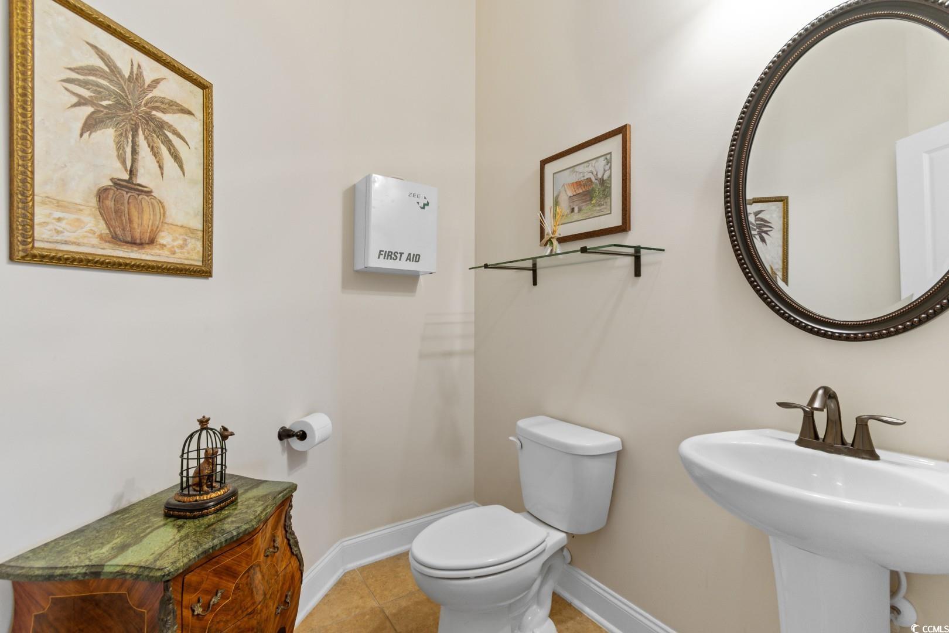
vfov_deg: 77.3
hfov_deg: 100.4
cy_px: 316
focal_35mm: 15
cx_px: 474
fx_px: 395
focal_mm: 10
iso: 100
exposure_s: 1/2
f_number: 4.5
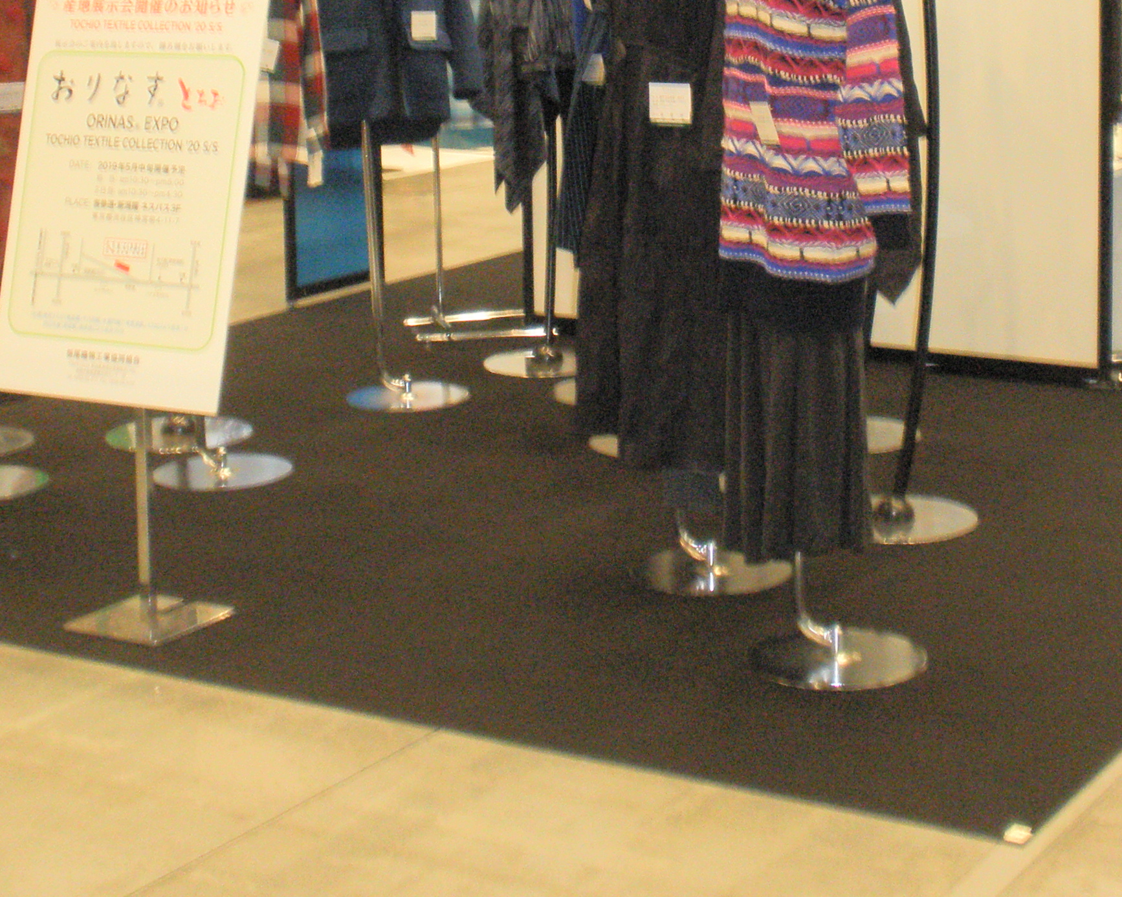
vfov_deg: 19.7
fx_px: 2524
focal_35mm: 76
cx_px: 730
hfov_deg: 25.0
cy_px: 71
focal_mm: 6.6
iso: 125
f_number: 3.5
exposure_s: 1/40
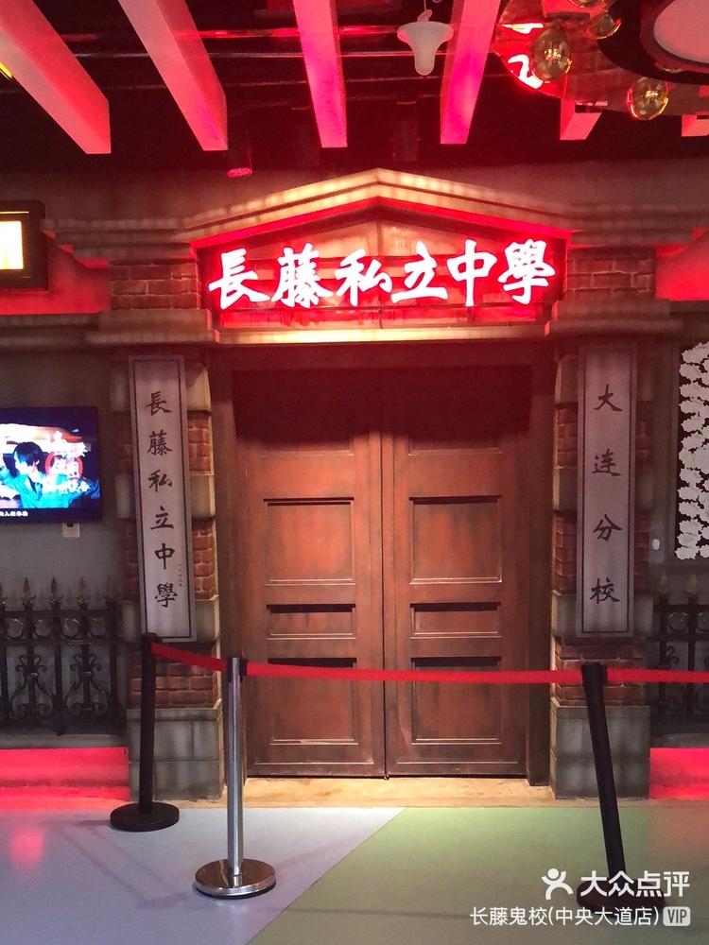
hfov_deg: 22.9
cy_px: 472
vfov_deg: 30.3
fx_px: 1748
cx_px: 354
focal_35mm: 64
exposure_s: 1/50
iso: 640
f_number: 1.8
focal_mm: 3.99
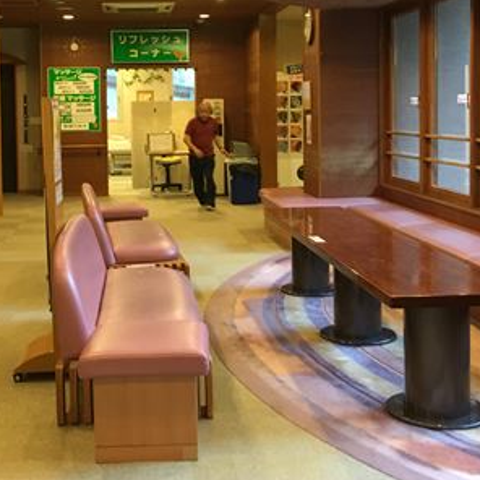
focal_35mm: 52
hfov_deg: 32.7
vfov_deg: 32.4
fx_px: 816
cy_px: 144
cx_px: 191
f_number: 2.2
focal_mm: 4.15
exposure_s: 1/17
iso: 200
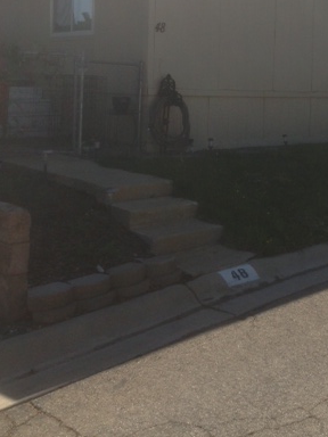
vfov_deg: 33.8
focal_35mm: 55
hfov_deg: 26.0
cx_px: 266
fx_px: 695
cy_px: 80
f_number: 2.4
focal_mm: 4.13
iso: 50
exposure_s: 1/1748
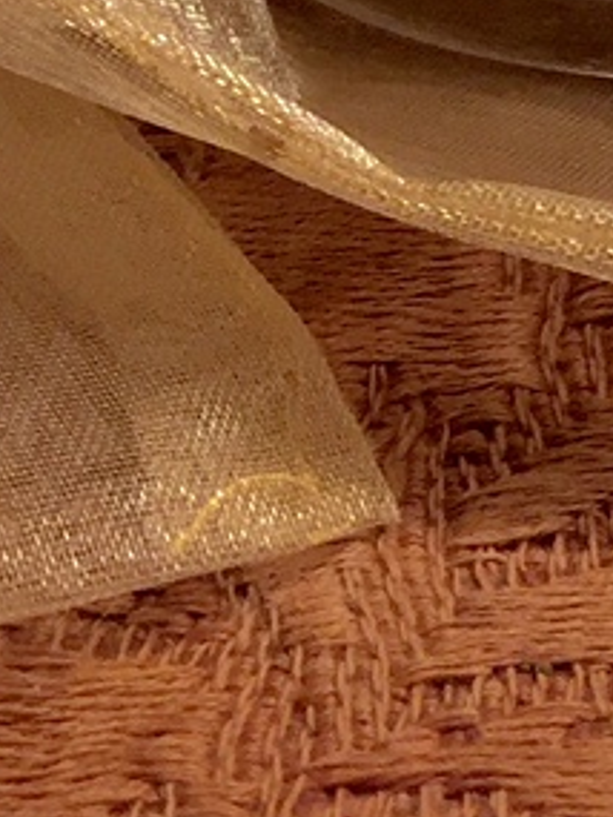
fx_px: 3917
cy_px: -1003
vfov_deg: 10.6
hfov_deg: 8.3
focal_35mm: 166
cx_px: 1389
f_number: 2.2
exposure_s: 1/60
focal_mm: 4.15
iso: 32
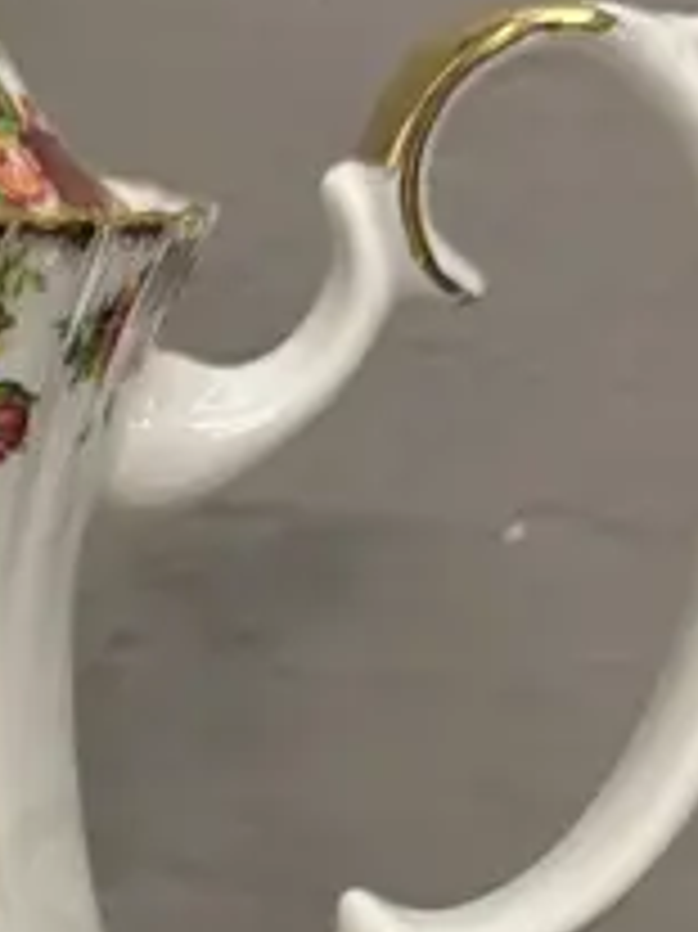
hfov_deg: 12.0
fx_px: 3203
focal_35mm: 119
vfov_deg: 15.4
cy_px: 1355
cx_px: -284
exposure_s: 1/50
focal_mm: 6.86
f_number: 1.78
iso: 125
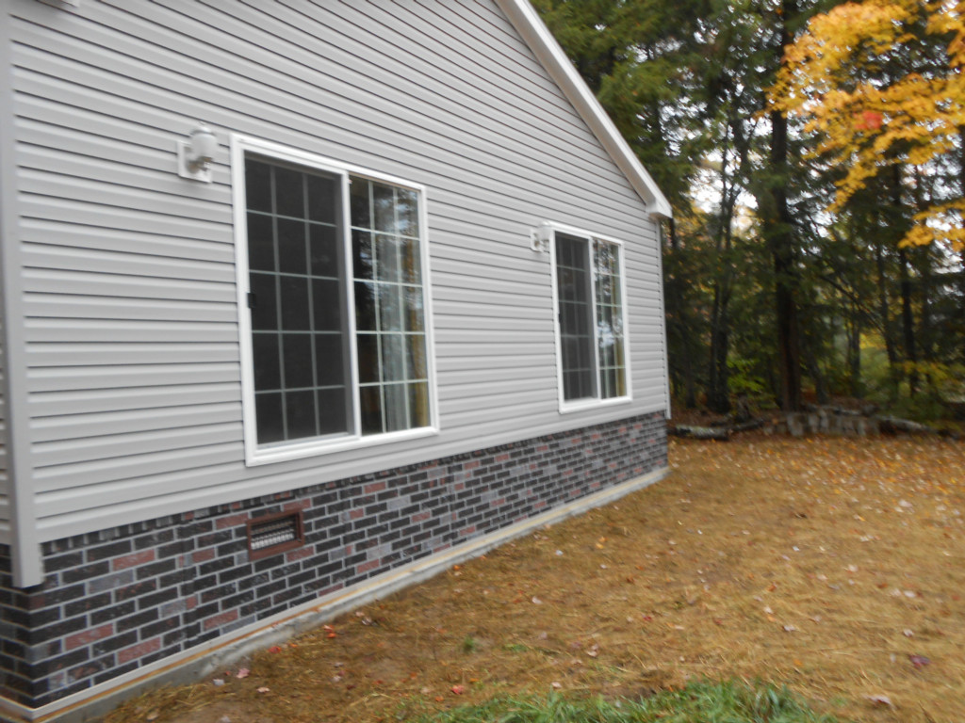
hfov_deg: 67.3
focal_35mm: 26
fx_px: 725
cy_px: 362
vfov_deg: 53.1
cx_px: 482
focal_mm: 4.6
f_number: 3.5
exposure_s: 1/30
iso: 125
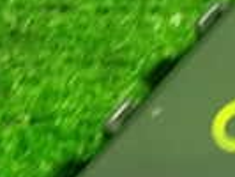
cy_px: 184
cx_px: 343
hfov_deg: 9.7
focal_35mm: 198
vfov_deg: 7.5
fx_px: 1345
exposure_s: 1/40
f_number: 2.9
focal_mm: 7.84
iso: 800
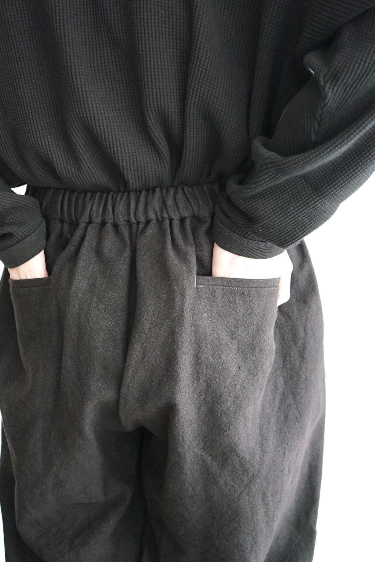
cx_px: 188
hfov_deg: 29.2
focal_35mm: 46
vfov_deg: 42.7
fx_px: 719
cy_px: 281
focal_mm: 46
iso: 6400
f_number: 4.5
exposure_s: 1/160
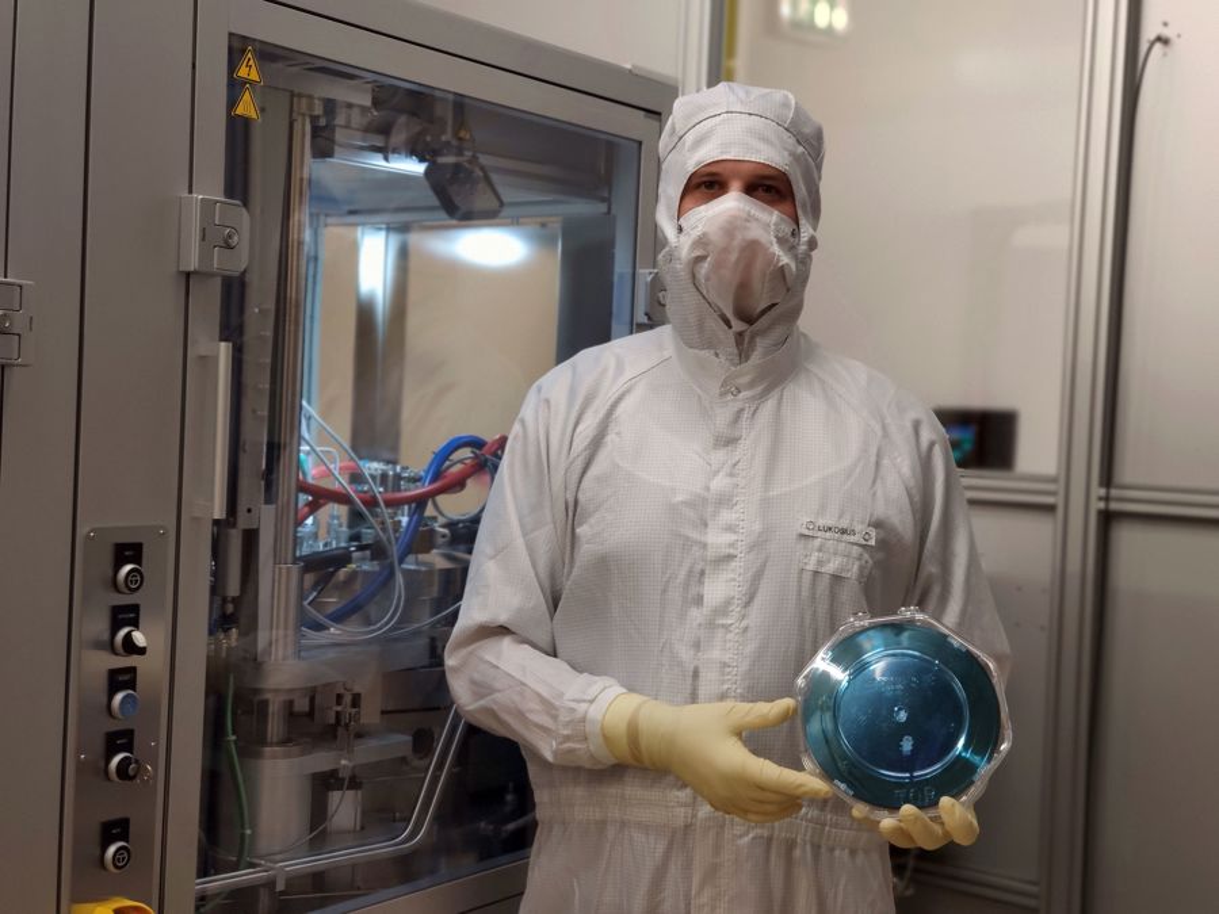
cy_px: 457
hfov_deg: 35.5
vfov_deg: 27.0
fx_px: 1902
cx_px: 610
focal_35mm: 54
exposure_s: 1/50
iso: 445
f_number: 2.2
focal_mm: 6.22
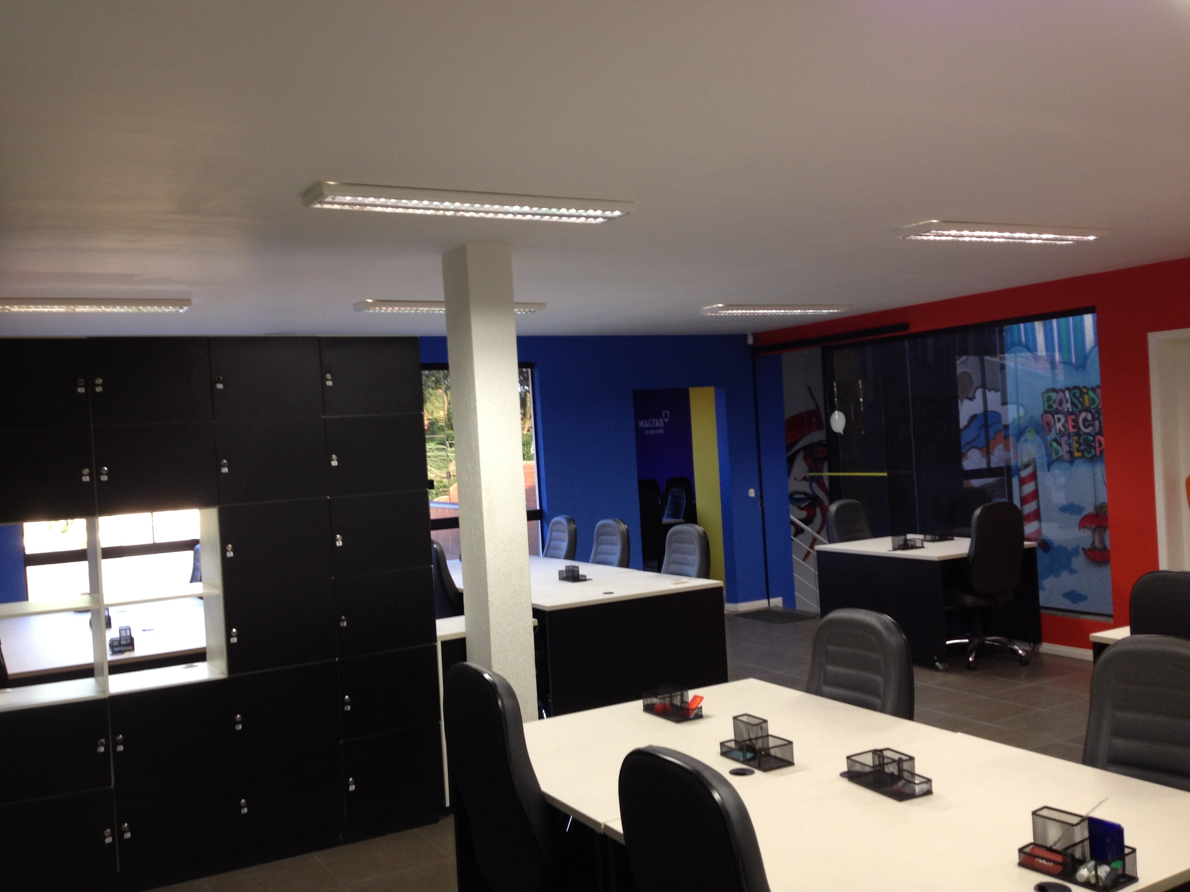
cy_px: 446
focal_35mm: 35
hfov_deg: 52.6
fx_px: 1203
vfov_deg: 40.7
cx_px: 595
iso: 80
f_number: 2.4
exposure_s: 1/20
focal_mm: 4.28
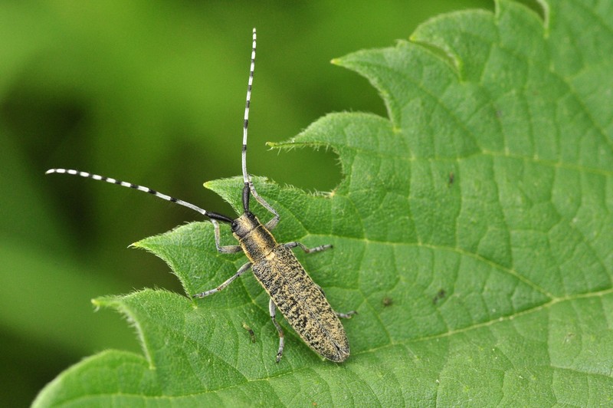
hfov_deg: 13.7
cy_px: 204
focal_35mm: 150
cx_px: 306
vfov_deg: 9.1
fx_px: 2552
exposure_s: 1/200
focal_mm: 100
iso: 640
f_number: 14
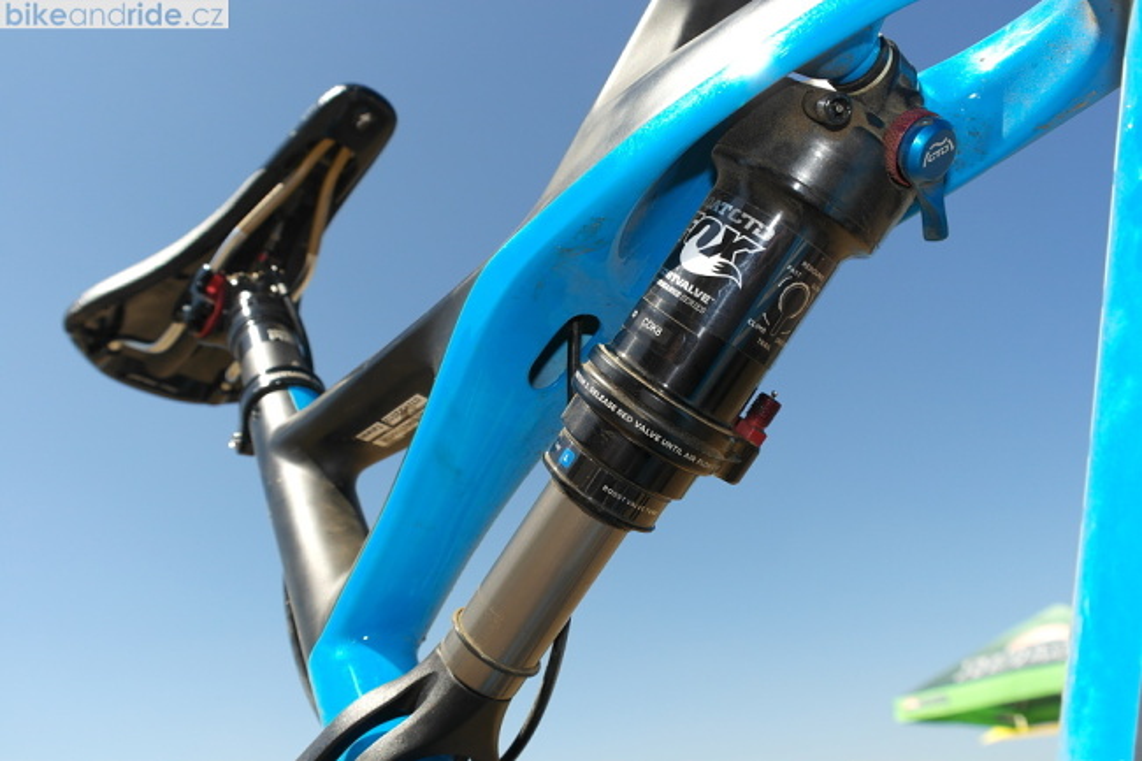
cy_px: 380
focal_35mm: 29
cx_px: 571
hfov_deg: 63.7
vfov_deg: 44.9
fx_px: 920
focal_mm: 19
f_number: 7.1
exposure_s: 1/125
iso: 100
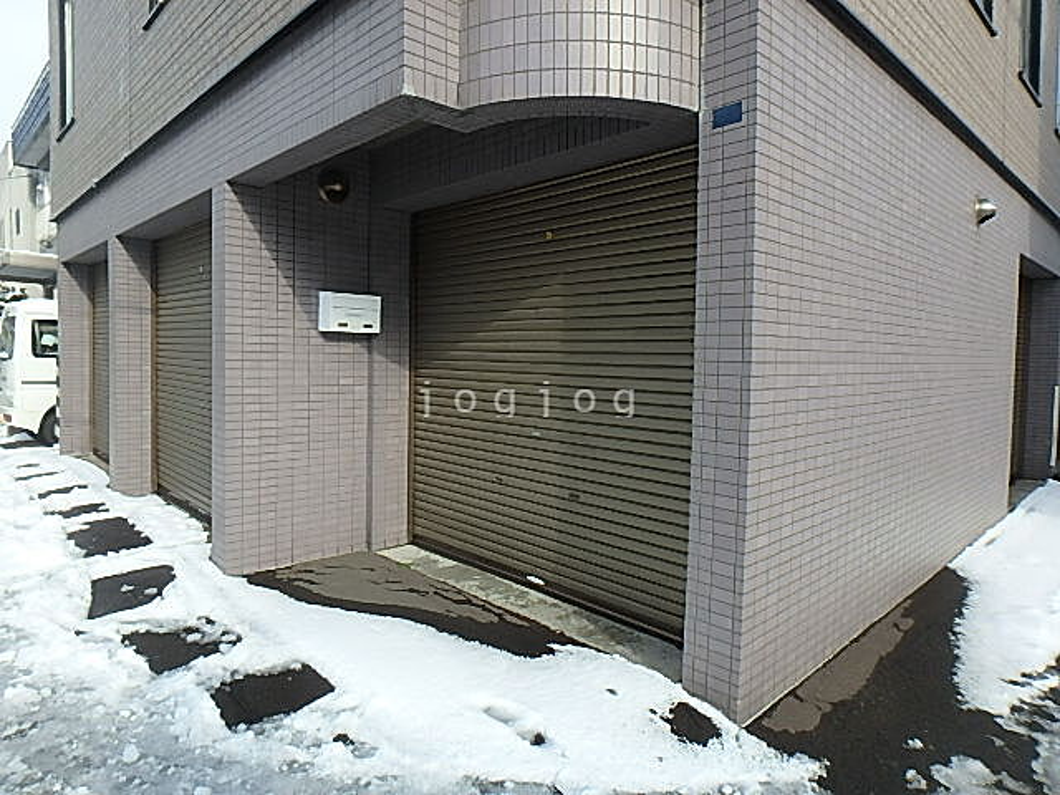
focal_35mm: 21
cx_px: 530
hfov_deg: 79.0
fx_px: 643
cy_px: 398
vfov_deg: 63.4
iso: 125
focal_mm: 3.7
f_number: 3.5
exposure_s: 1/640
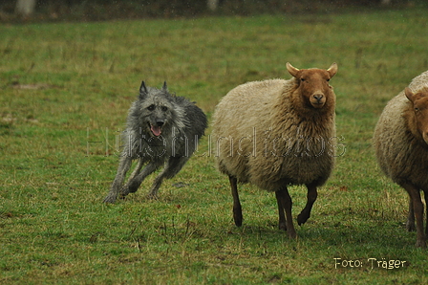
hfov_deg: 4.6
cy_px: 142
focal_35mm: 450
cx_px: 214
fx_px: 5346
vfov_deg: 3.1
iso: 1000
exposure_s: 1/1000
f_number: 5.6
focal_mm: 300
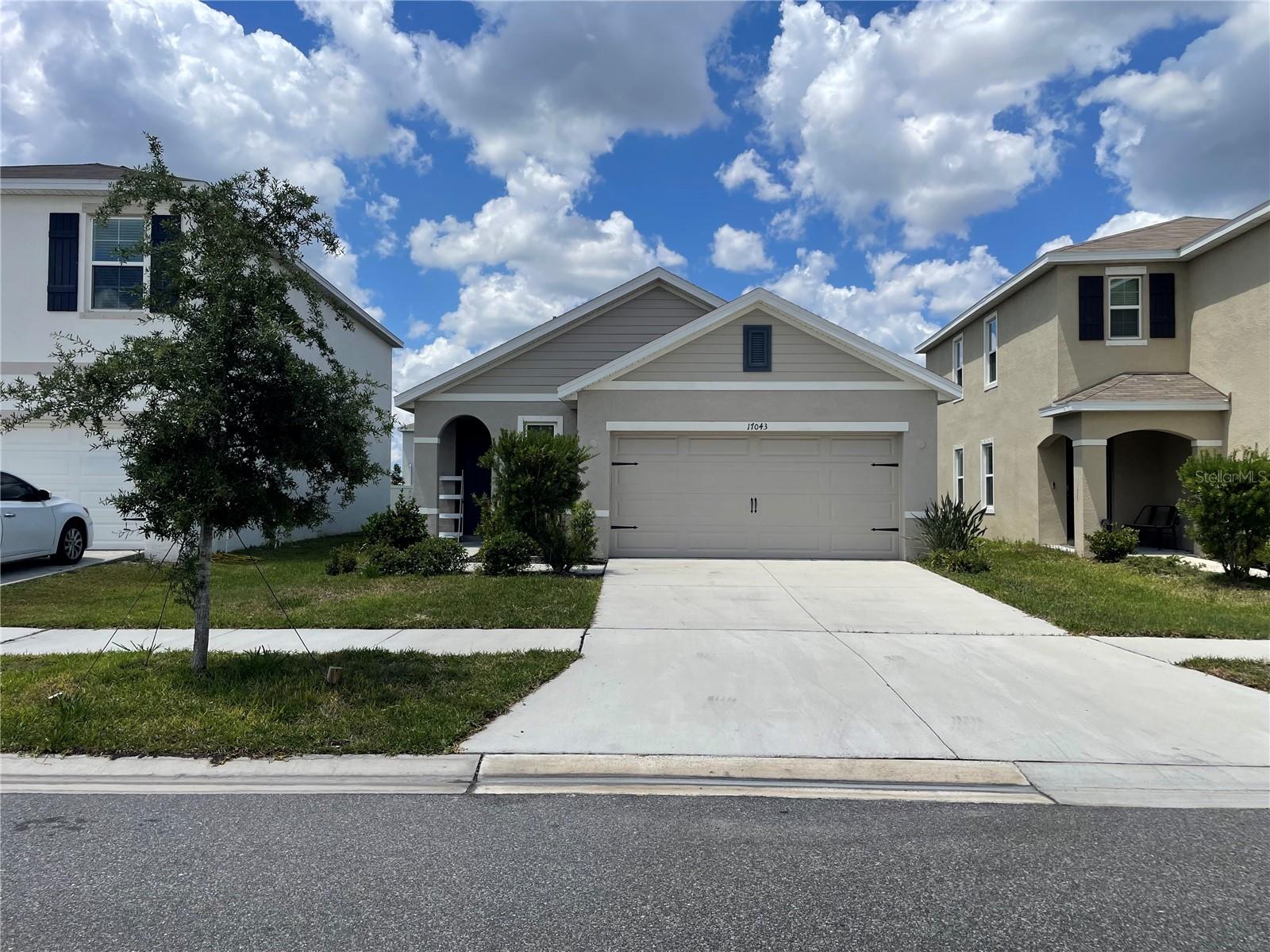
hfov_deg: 67.3
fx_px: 954
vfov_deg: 53.1
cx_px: 635
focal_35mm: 26
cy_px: 476
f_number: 1.6
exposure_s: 1/6135
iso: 32
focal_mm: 4.2
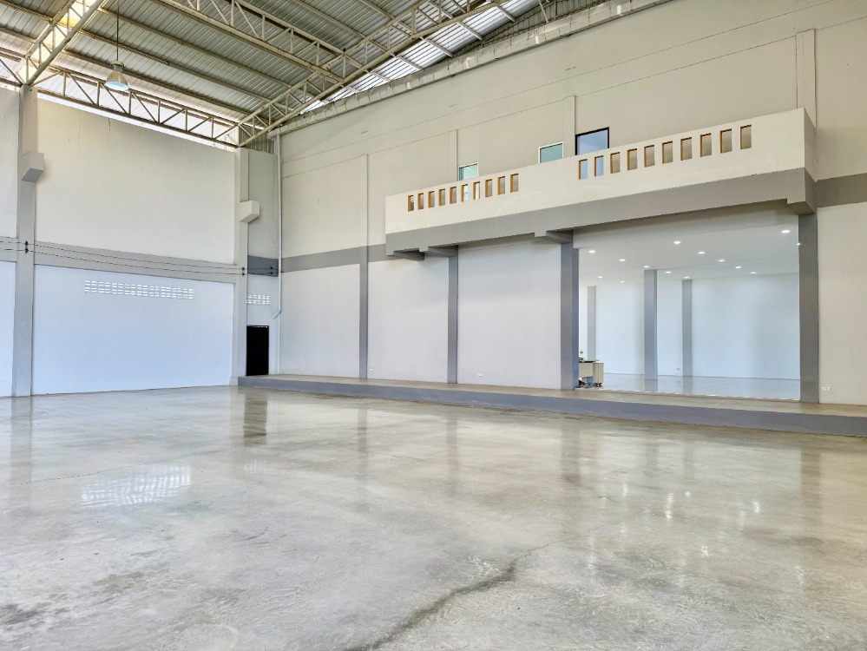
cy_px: 326
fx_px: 601
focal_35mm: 24
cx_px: 434
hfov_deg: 71.6
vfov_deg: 56.8
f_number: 1.78
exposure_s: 1/186
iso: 80
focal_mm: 6.76
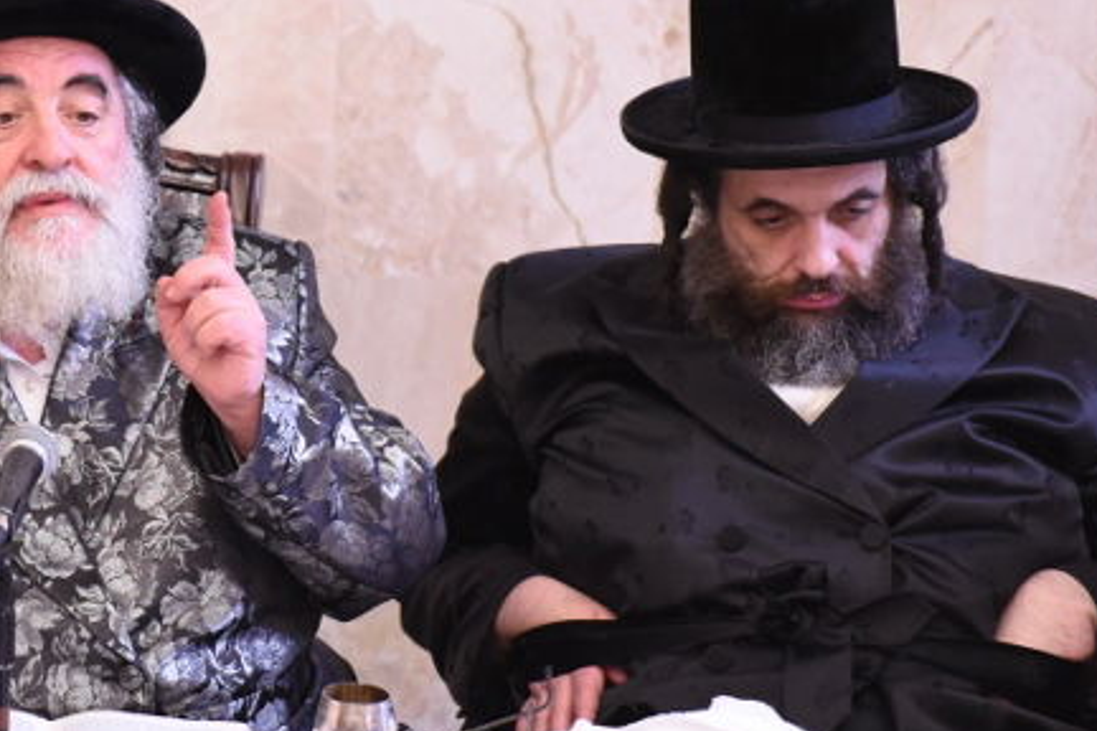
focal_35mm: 474
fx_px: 14443
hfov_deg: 4.3
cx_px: 38
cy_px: 232
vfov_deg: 2.9
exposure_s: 1/250
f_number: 3.2
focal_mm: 200
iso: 2500
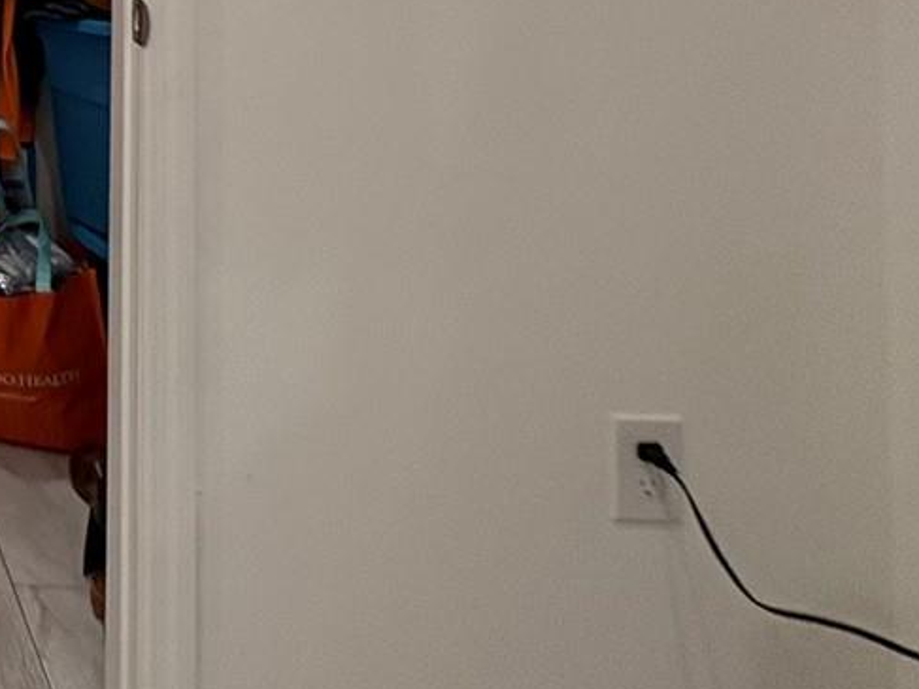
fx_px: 1221
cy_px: -221
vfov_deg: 26.4
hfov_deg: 30.0
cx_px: -357
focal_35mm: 46
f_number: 2.2
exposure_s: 1/60
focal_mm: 2.22
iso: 125
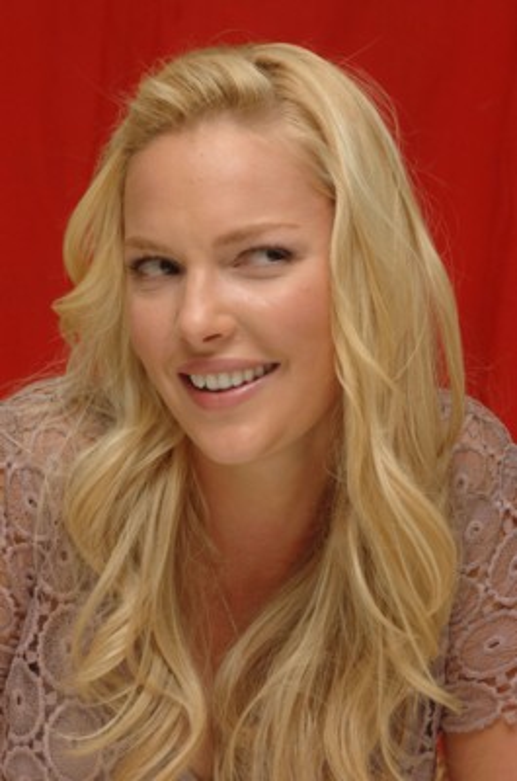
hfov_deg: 10.6
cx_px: 258
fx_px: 2791
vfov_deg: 15.9
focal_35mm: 129
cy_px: 390
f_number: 11
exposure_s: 1/320
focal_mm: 86
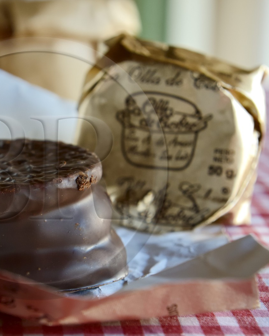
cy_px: 168
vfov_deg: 19.4
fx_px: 986
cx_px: 36
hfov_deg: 15.4
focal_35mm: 99
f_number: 8
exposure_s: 1/60
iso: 1600
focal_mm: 70
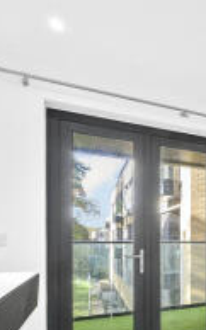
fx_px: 315
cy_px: 242
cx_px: 330
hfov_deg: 24.8
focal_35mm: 35
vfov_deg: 53.2
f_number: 16
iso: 200
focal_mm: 14
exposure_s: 1
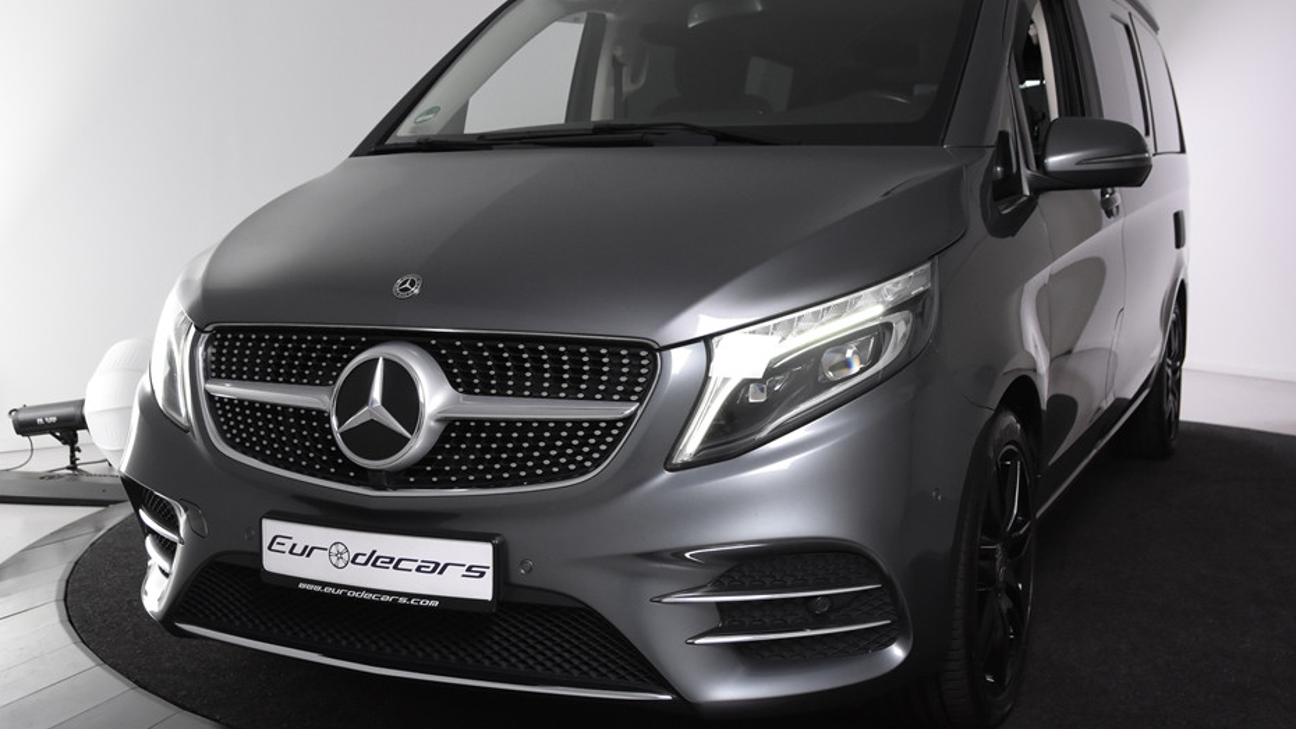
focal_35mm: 45
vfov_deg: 26.5
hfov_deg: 45.5
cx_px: 662
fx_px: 1546
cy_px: 345
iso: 1600
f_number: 5
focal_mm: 26
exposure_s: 1/125
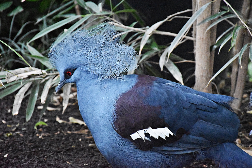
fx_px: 1470
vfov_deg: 6.5
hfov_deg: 9.8
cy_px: 84
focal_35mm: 210
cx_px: 126
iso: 12800
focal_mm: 140
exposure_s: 1/160
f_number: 5.6
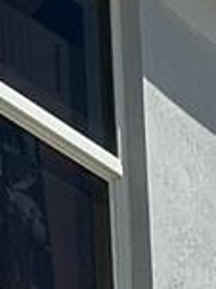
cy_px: 1009
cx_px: 220
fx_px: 1916
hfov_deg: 6.4
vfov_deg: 7.2
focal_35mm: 230
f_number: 1.8
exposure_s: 1/4785
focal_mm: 3
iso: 25
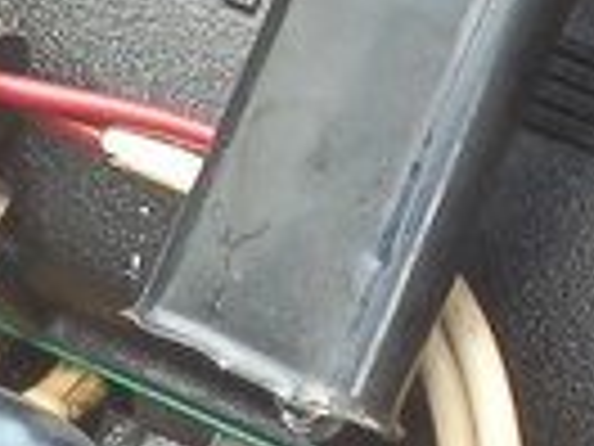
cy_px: -95
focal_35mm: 194
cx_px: 954
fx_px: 3329
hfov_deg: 9.8
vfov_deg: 7.6
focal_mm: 4.5
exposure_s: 1/30
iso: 80
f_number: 3
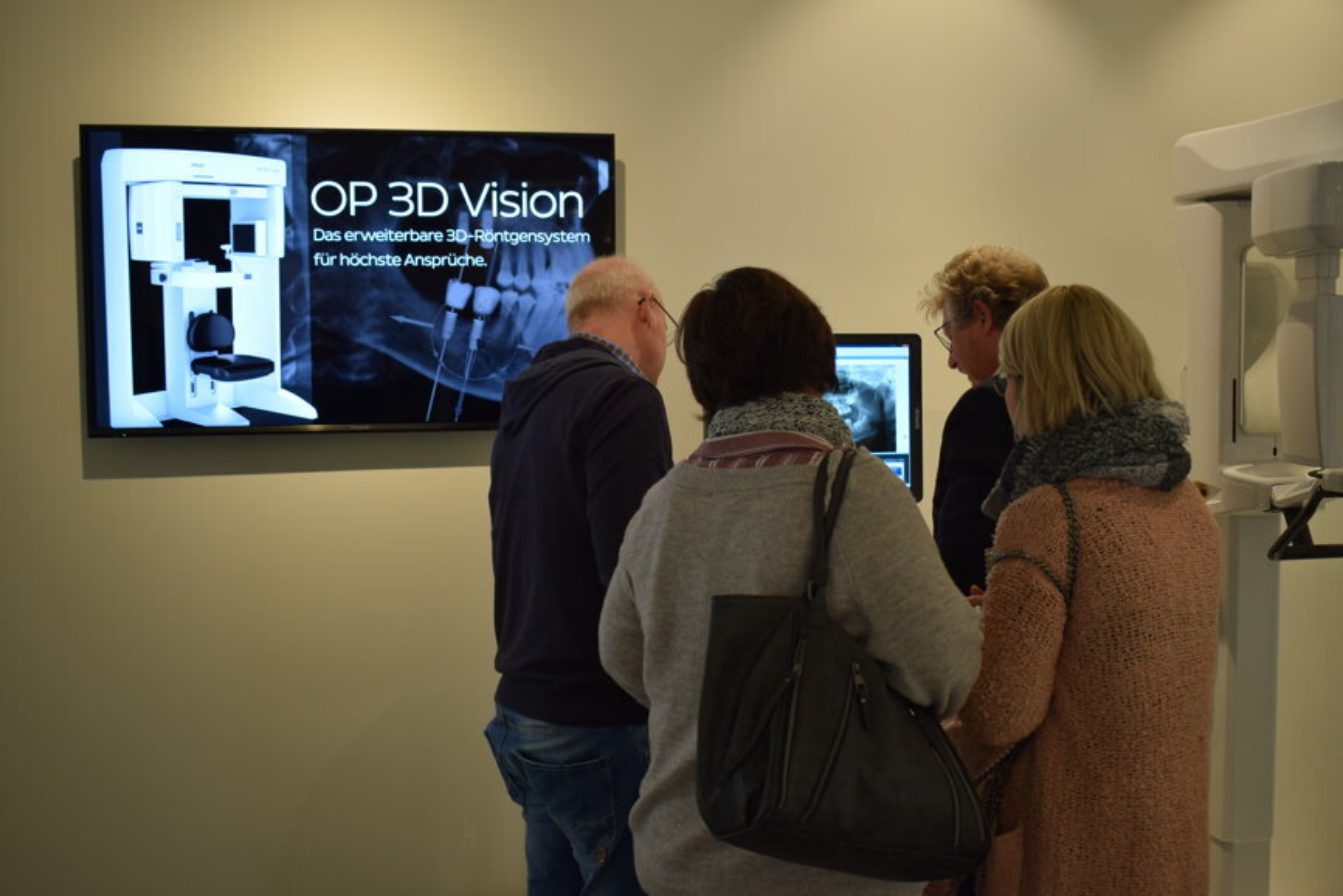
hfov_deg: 47.9
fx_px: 1511
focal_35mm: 40
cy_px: 448
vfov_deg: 33.0
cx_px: 672
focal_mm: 27
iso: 450
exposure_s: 1/60
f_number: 4
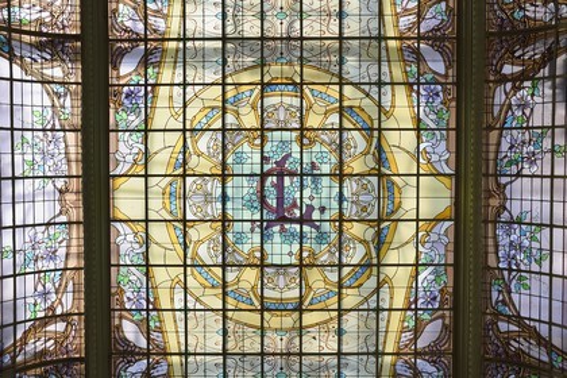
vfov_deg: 28.1
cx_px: 284
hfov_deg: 41.1
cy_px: 189
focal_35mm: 48
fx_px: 756
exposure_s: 1/1000
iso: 400
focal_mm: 48
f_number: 5
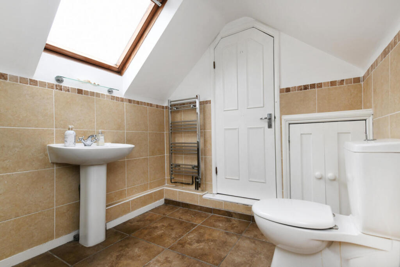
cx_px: 200
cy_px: 134
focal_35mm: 15
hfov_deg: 100.4
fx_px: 167
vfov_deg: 77.3
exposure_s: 1/160
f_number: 8
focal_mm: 15
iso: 640
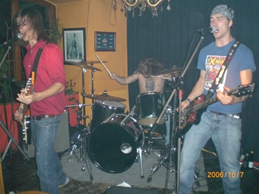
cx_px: 130
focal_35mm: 38
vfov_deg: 37.7
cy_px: 97
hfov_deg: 49.0
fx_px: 284
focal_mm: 6.3
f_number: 3.1
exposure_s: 1/60
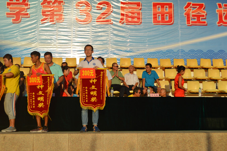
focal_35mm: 51
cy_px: 76
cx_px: 114
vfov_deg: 26.4
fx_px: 321
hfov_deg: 38.9
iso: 400
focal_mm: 34
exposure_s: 1/1600
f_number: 6.3
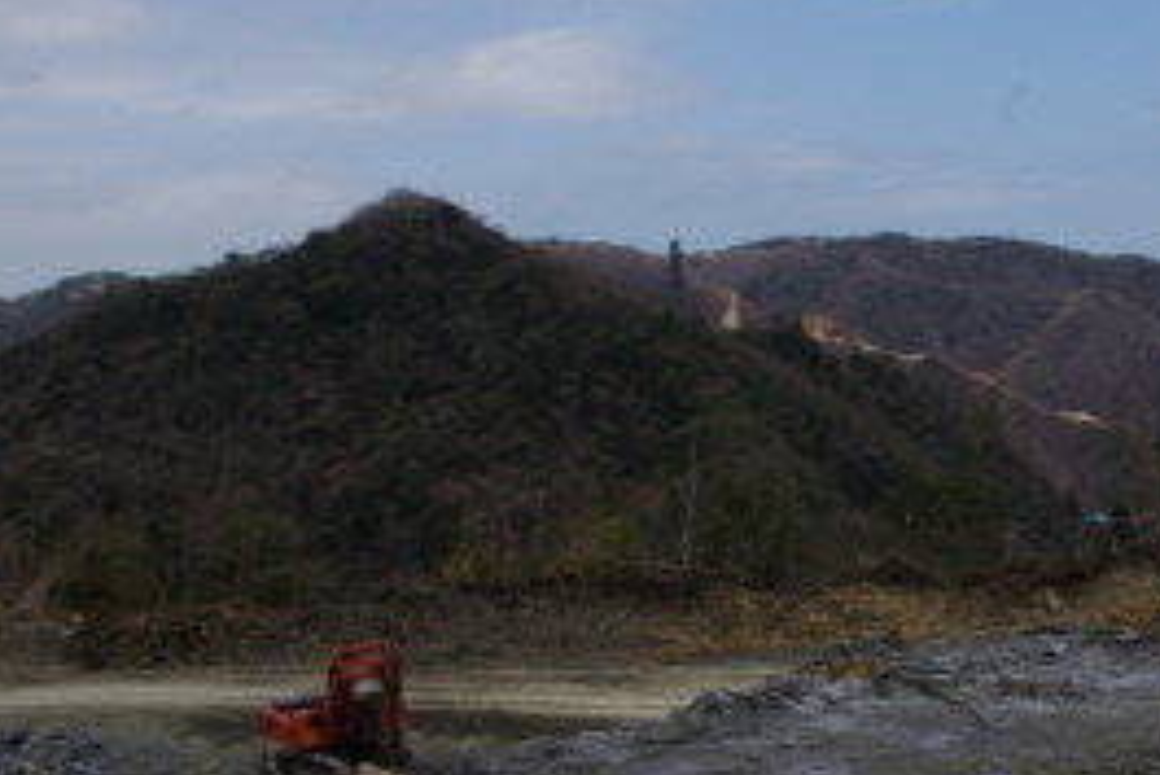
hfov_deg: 35.2
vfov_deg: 24.1
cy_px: 534
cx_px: 805
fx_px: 1805
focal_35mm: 56
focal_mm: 22
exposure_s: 1/180
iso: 100
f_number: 9.5
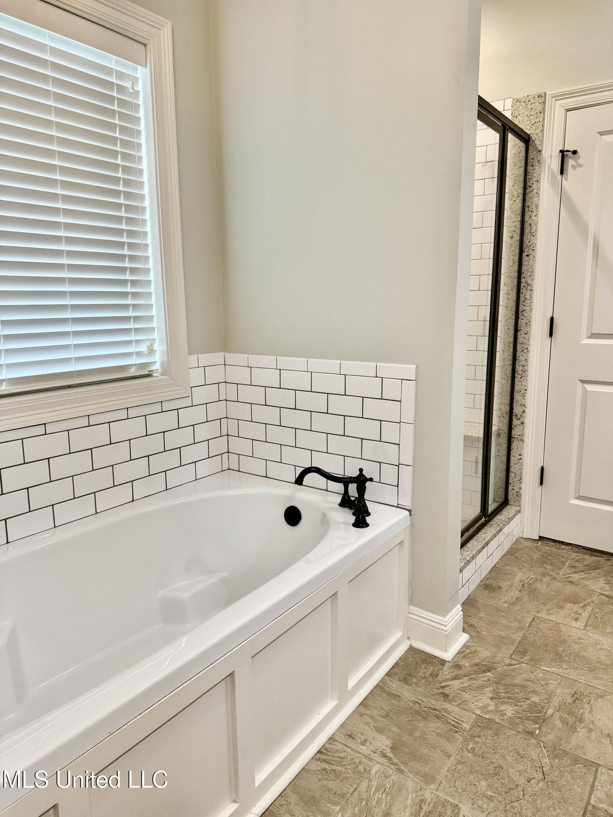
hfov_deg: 56.8
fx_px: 567
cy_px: 408
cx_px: 306
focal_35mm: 24
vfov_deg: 71.6
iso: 200
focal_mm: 6.76
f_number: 1.78
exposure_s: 1/120
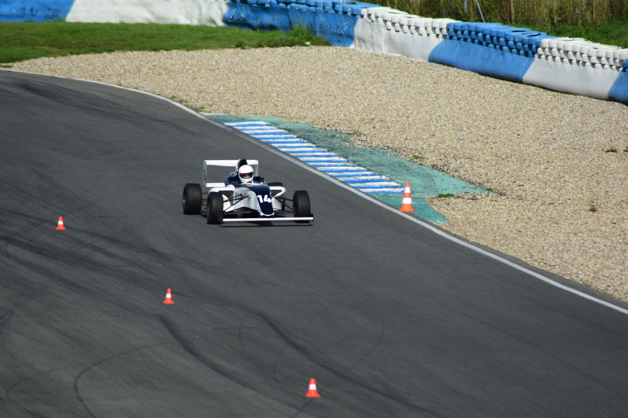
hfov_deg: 4.6
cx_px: 314
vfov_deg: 3.1
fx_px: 7849
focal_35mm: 450
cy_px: 209
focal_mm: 300
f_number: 5.6
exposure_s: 1/800
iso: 100
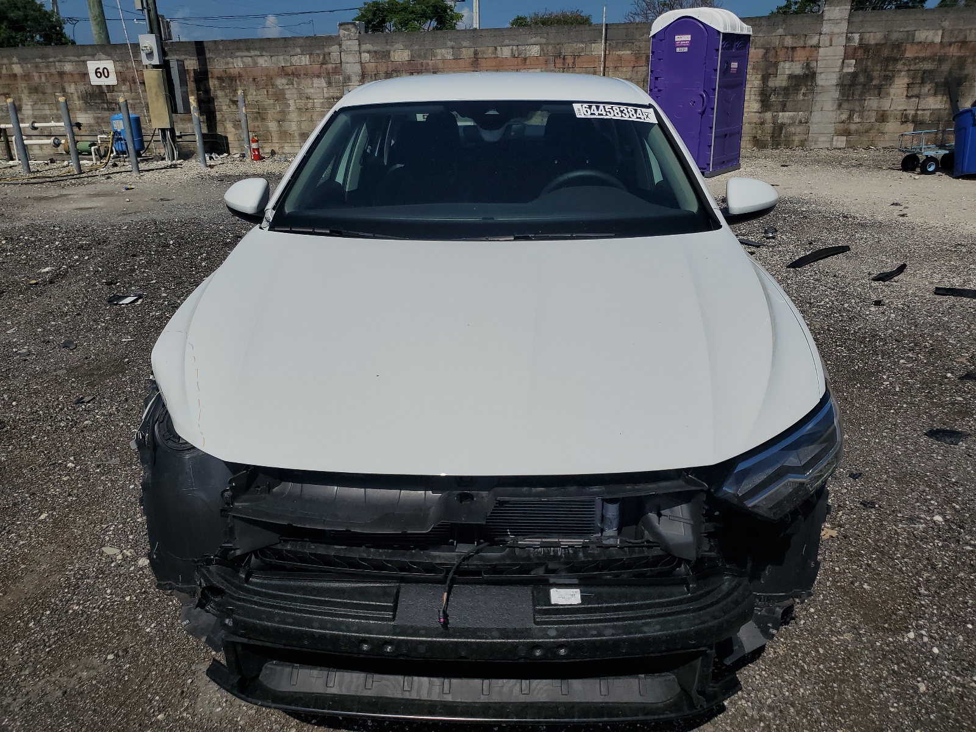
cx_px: 488
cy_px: 366
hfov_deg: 67.3
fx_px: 733
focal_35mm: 26
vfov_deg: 53.1
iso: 51
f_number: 1.5
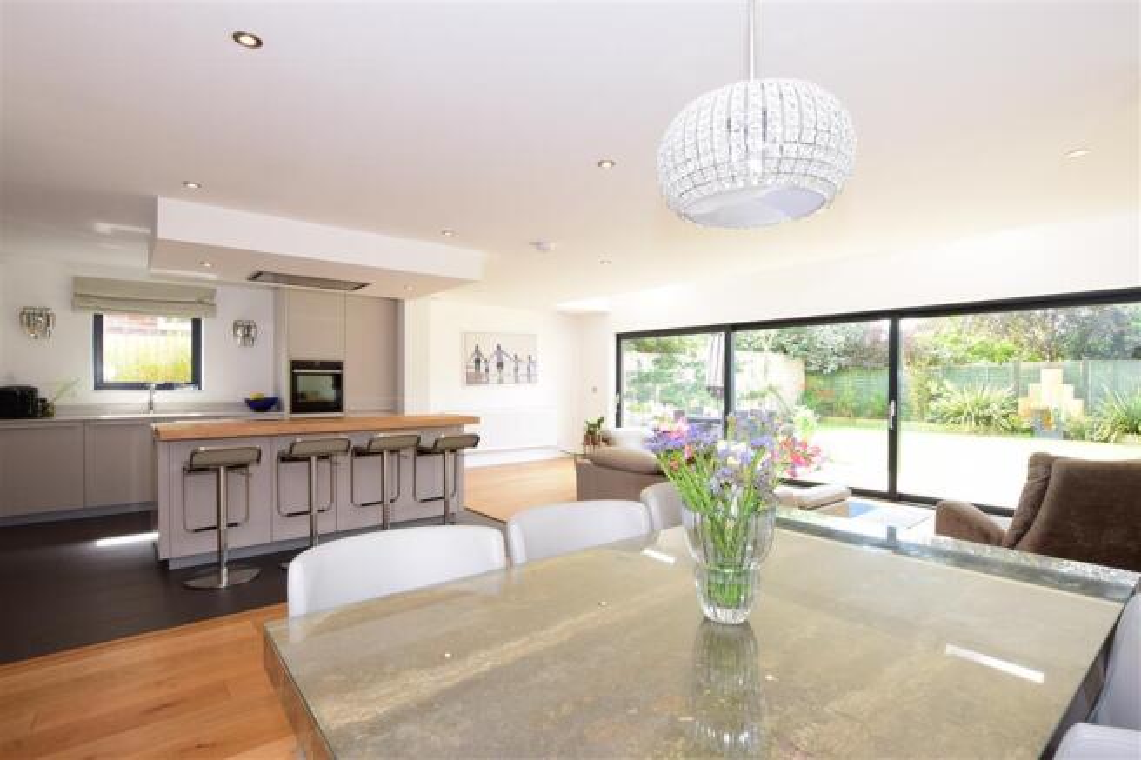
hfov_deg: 92.5
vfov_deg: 69.6
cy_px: 380
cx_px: 570
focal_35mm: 17
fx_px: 547
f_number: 11
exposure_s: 1/13
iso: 400
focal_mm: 11.5
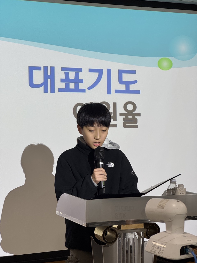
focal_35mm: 77
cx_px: 98
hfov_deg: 19.1
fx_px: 584
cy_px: 132
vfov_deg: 25.3
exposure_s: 1/120
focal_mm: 9
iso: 100
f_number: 2.8
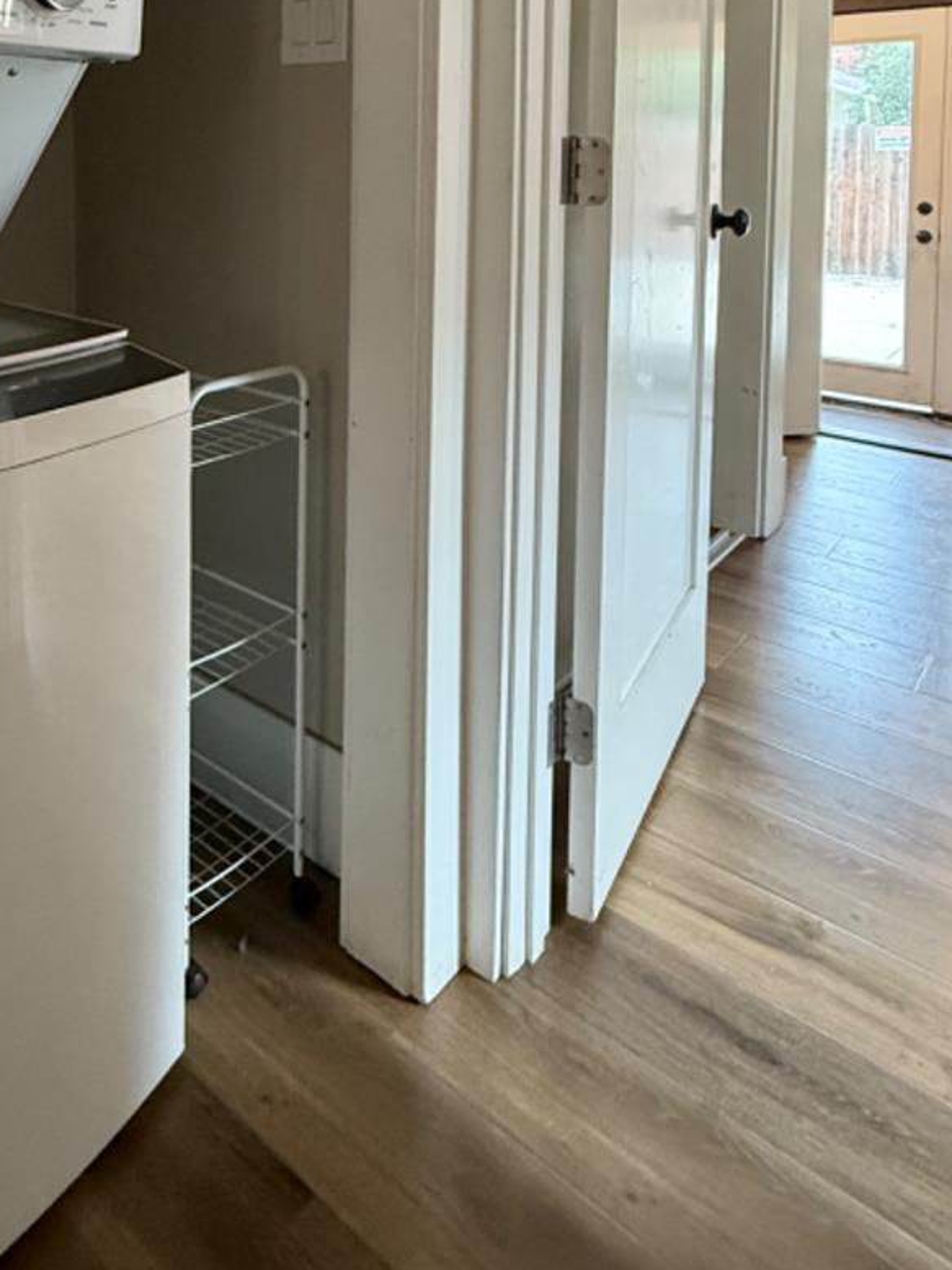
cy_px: 199
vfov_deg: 58.6
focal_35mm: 27
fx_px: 991
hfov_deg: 49.1
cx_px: 226
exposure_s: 1/60
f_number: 2.2
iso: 500
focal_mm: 2.22
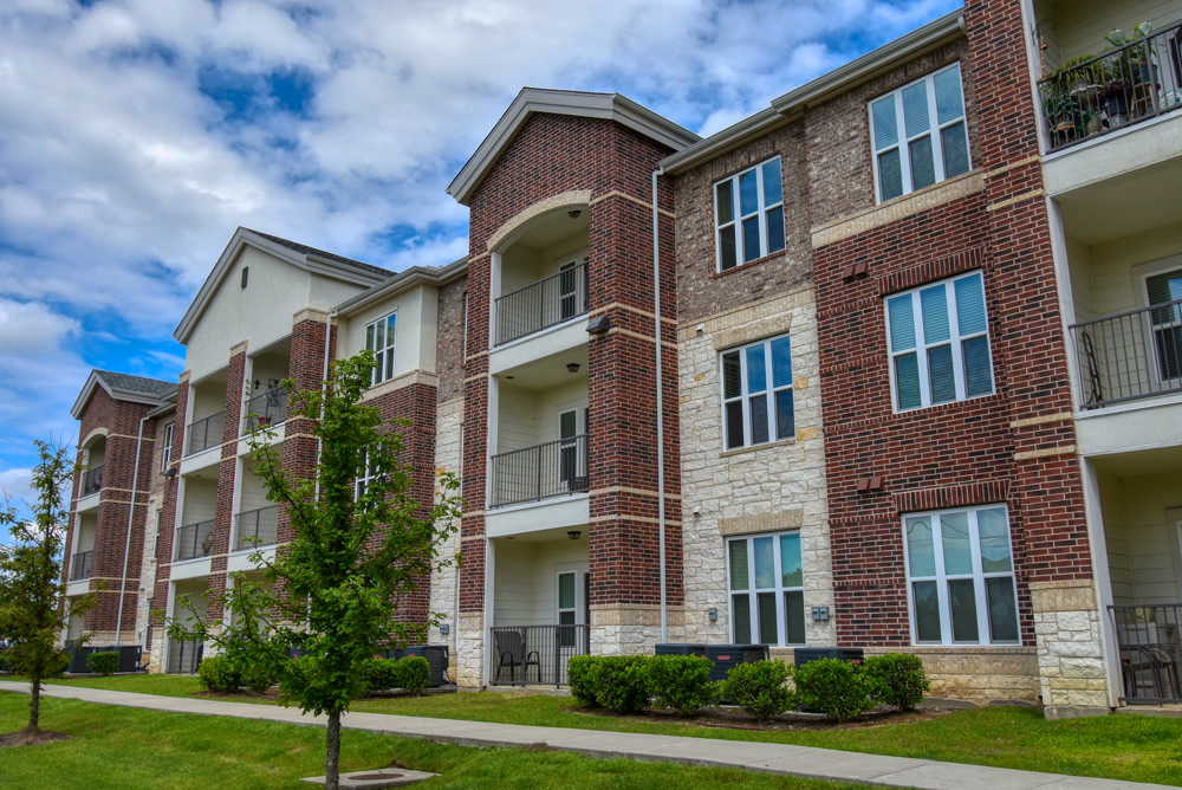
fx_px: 986
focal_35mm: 30
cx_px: 591
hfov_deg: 61.9
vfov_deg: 43.7
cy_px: 395
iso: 160
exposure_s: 1/500
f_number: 8
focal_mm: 20
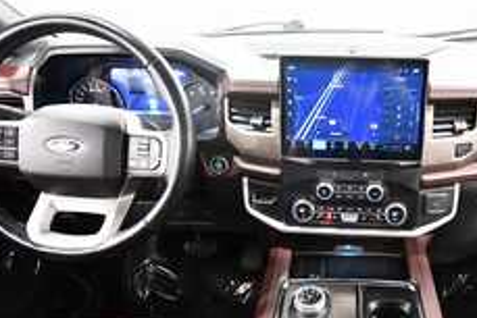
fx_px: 371
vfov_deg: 46.0
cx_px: 350
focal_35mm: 28
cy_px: 203
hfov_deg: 62.2
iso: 6400
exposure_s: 1/60
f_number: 4.8
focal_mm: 11
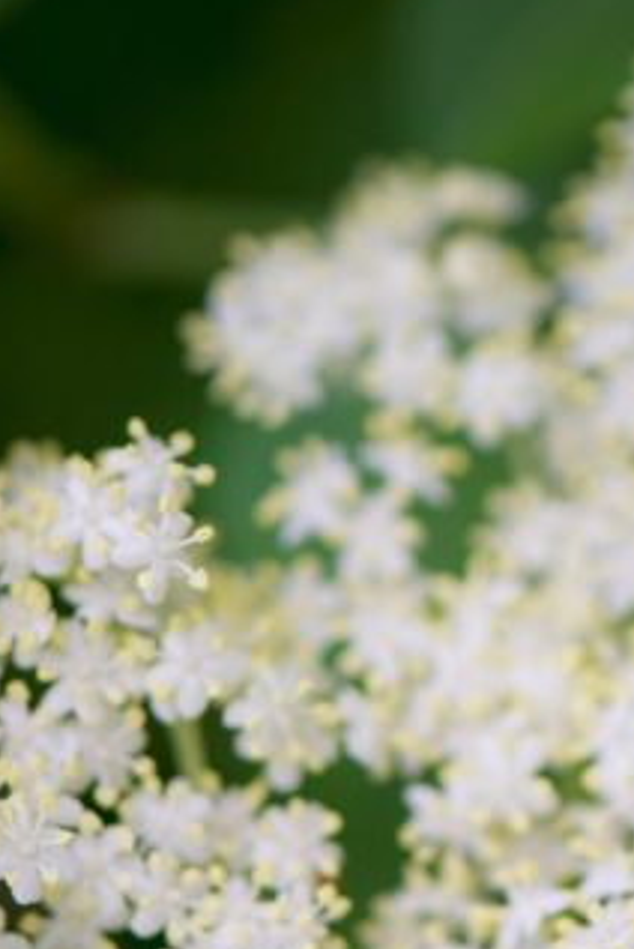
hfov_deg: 5.0
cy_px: 644
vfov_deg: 7.4
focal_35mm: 278
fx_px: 7327
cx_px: 514
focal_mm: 105
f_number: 3.2
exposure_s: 1/200
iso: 100
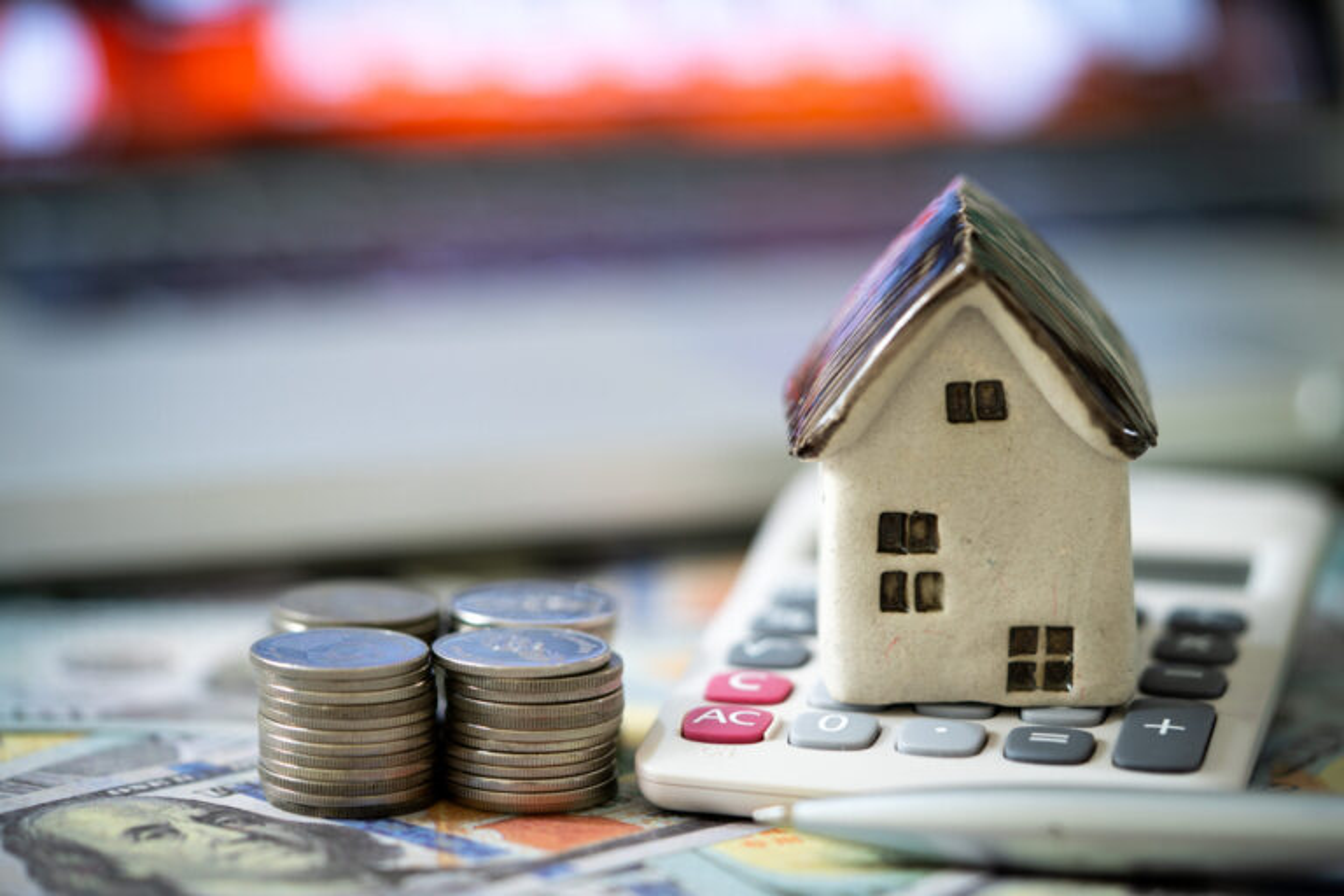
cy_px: 448
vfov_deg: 15.2
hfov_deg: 22.6
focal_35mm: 90
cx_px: 672
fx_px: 3360
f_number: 2.8
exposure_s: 1/13
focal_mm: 90
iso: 160
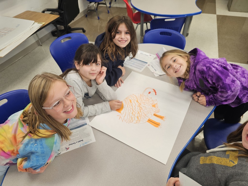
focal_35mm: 23
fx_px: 165
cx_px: 124
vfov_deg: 58.9
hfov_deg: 73.9
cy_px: 93
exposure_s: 1/60
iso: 100
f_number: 1.7
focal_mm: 6.3
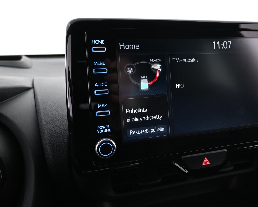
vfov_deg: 44.4
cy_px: 85
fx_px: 252
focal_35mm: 33
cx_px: 180
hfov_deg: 52.8
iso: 1250
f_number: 3.5
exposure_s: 1/25
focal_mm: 16
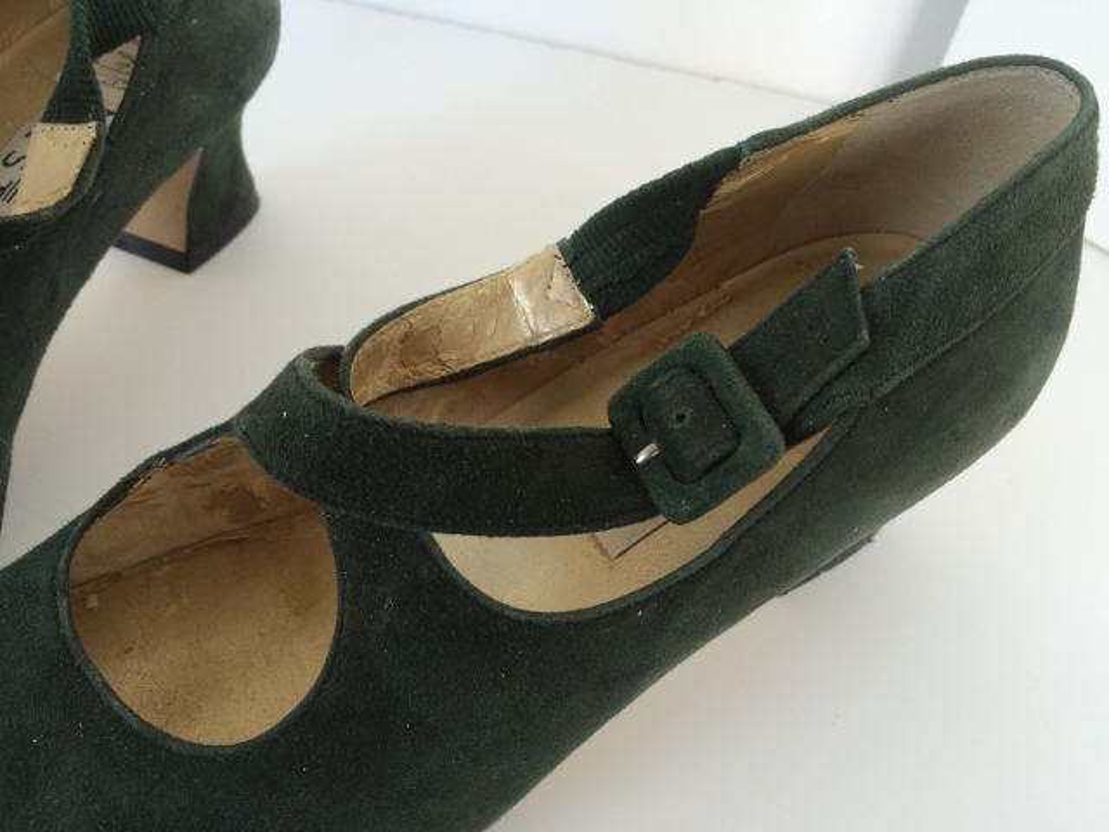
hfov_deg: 61.7
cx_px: 554
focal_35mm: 29
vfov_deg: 48.2
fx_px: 929
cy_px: 416
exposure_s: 1/60
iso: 40
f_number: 2.2
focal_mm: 4.15
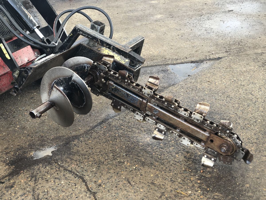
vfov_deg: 28.0
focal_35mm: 52
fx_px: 400
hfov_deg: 36.8
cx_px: 133
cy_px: 100
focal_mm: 6
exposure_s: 1/50
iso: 32
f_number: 2.4
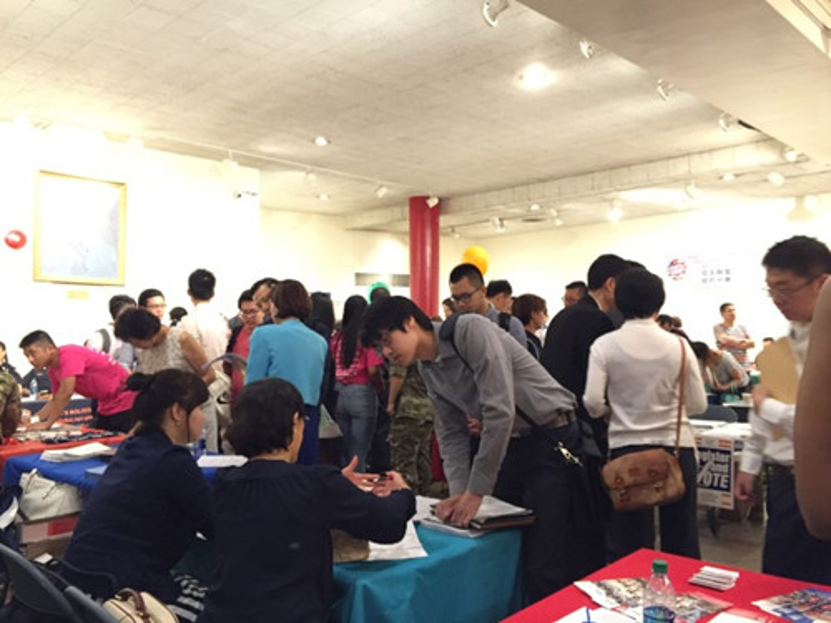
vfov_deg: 48.2
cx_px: 416
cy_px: 312
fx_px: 696
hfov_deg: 61.7
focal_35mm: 29
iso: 250
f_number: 2.2
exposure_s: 1/15
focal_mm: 4.15
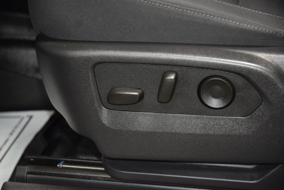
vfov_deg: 13.0
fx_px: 828
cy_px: 95
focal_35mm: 105
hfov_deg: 19.5
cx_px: 142
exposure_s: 1/60
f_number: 4.5
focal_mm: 70
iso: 2800
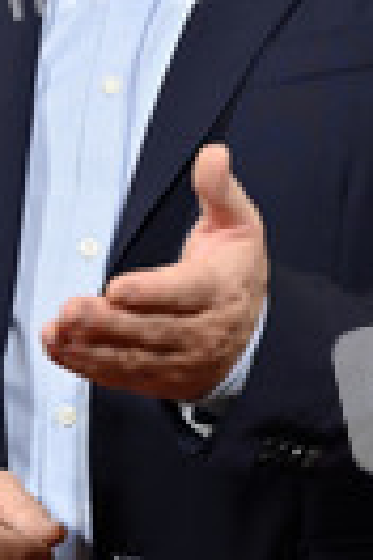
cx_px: 165
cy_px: 161
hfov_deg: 3.8
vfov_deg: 5.7
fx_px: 5657
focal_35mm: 364
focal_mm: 120
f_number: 2.8
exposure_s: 1/320
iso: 1000
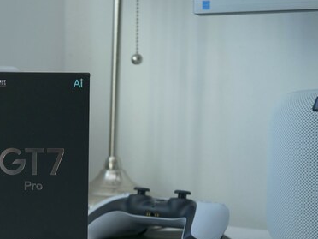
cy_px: 189
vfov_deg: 14.3
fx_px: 946
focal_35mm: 103
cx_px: 47
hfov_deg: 18.8
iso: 200
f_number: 3.2
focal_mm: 30
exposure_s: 1/80
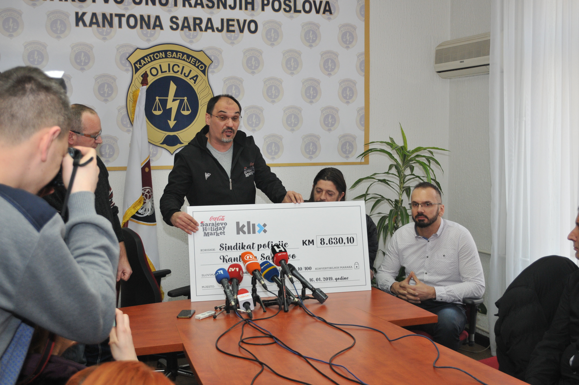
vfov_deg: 29.8
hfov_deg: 43.7
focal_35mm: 45
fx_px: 723
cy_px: 192
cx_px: 290
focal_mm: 30
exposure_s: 1/100
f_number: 4.5
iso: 640
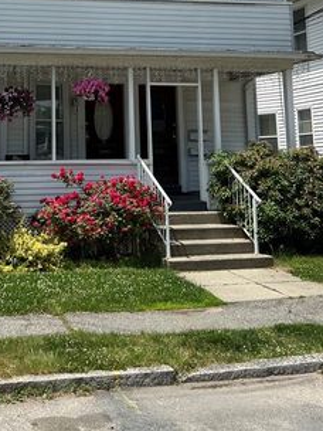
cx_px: 65
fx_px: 709
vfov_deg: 32.5
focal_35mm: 57
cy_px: 66
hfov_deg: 25.2
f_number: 1.5
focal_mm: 5.7
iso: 50
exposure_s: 1/5076
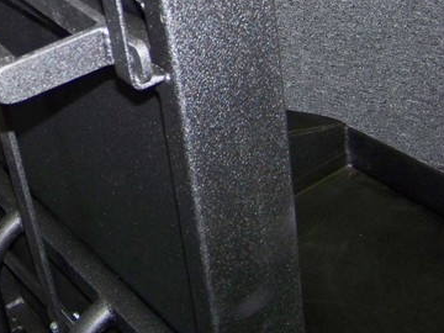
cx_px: 20
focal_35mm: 70
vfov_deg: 20.6
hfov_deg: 26.6
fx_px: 898
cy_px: 35
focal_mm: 5.85
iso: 200
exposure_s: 1/30
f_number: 2.8
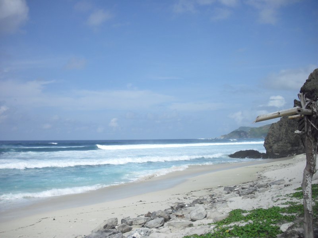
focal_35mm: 38
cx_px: 159
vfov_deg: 37.7
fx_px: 349
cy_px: 119
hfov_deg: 49.0
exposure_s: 1/400
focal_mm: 6.2
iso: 100
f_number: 8
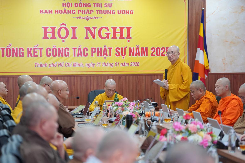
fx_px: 742
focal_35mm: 109
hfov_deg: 18.8
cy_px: 82
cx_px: 122
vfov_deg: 12.6
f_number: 2.8
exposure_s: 1/320
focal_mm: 108
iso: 5000
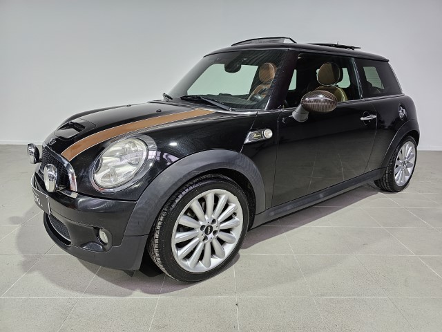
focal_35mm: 23
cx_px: 221
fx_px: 294
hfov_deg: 73.9
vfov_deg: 58.9
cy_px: 166
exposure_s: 1/100
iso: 125
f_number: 1.7
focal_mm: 6.3
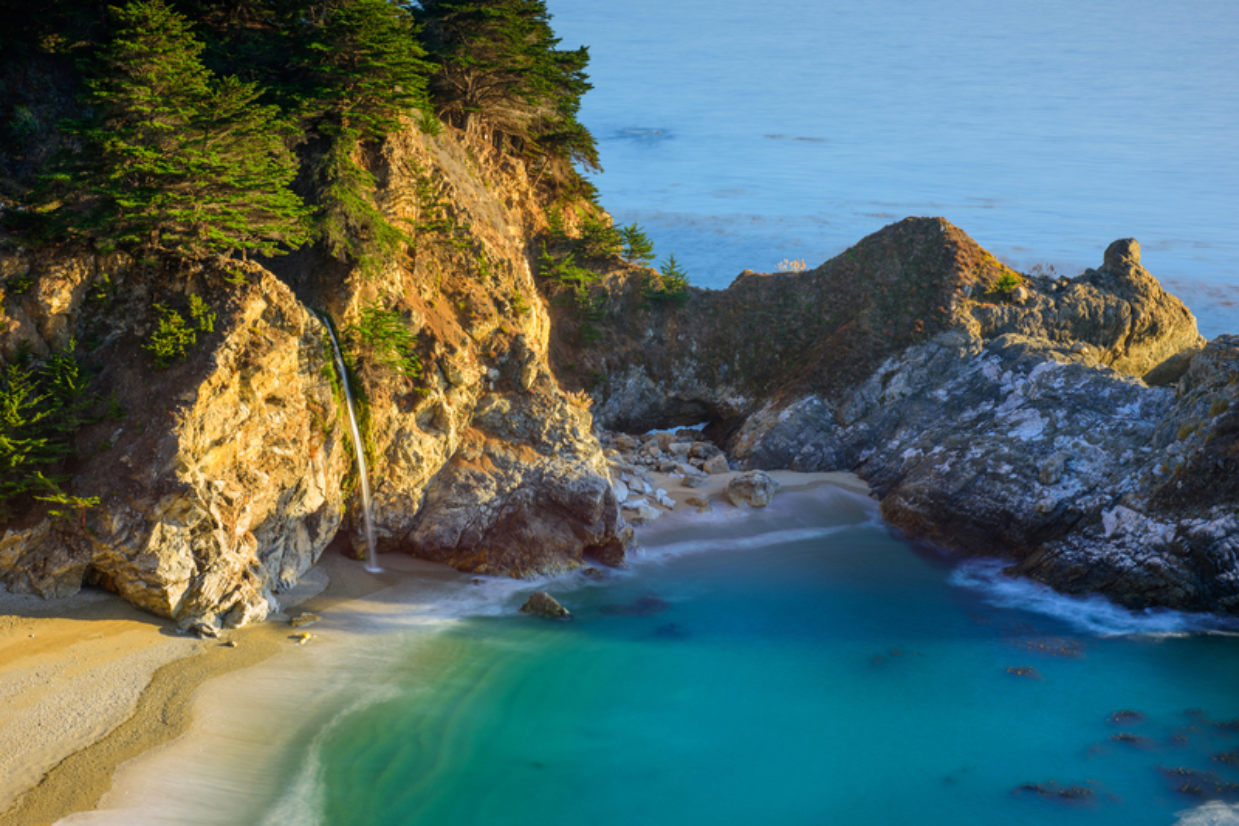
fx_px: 2133
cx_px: 620
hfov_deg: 32.4
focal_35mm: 62
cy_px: 413
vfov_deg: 21.9
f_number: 20
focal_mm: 62
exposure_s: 10
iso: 31
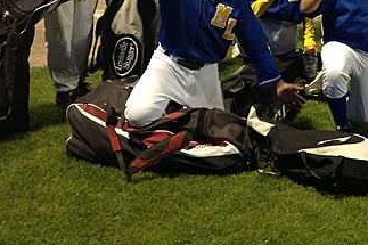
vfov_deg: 18.2
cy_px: -25
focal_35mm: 72
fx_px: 736
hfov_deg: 27.2
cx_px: 325
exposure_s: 1/15
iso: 160
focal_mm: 4.28
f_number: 2.4
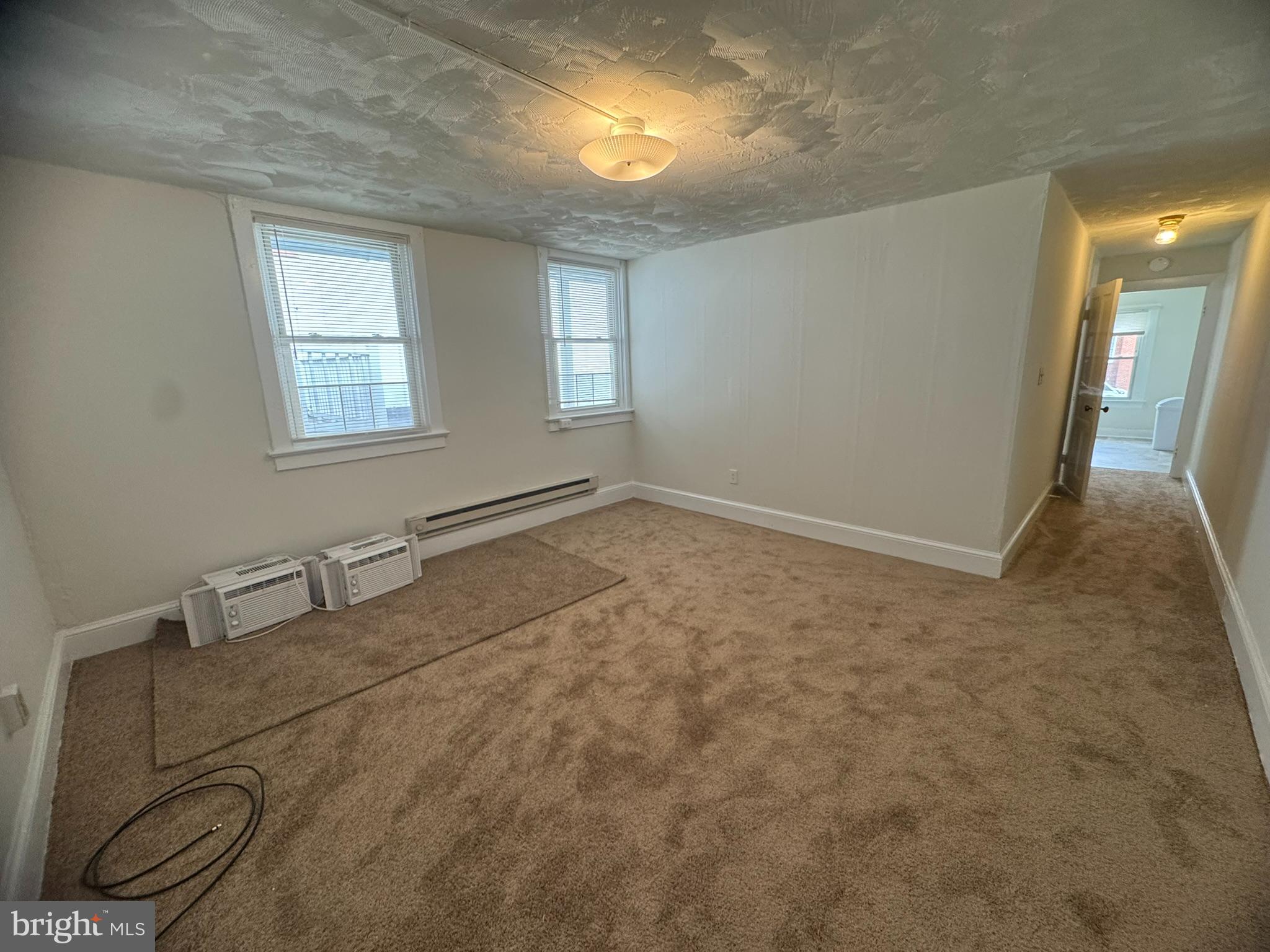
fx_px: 514
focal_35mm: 14
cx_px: 635
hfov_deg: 102.1
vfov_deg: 85.7
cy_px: 476
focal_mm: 2.22
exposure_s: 1/125
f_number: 2.2
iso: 250
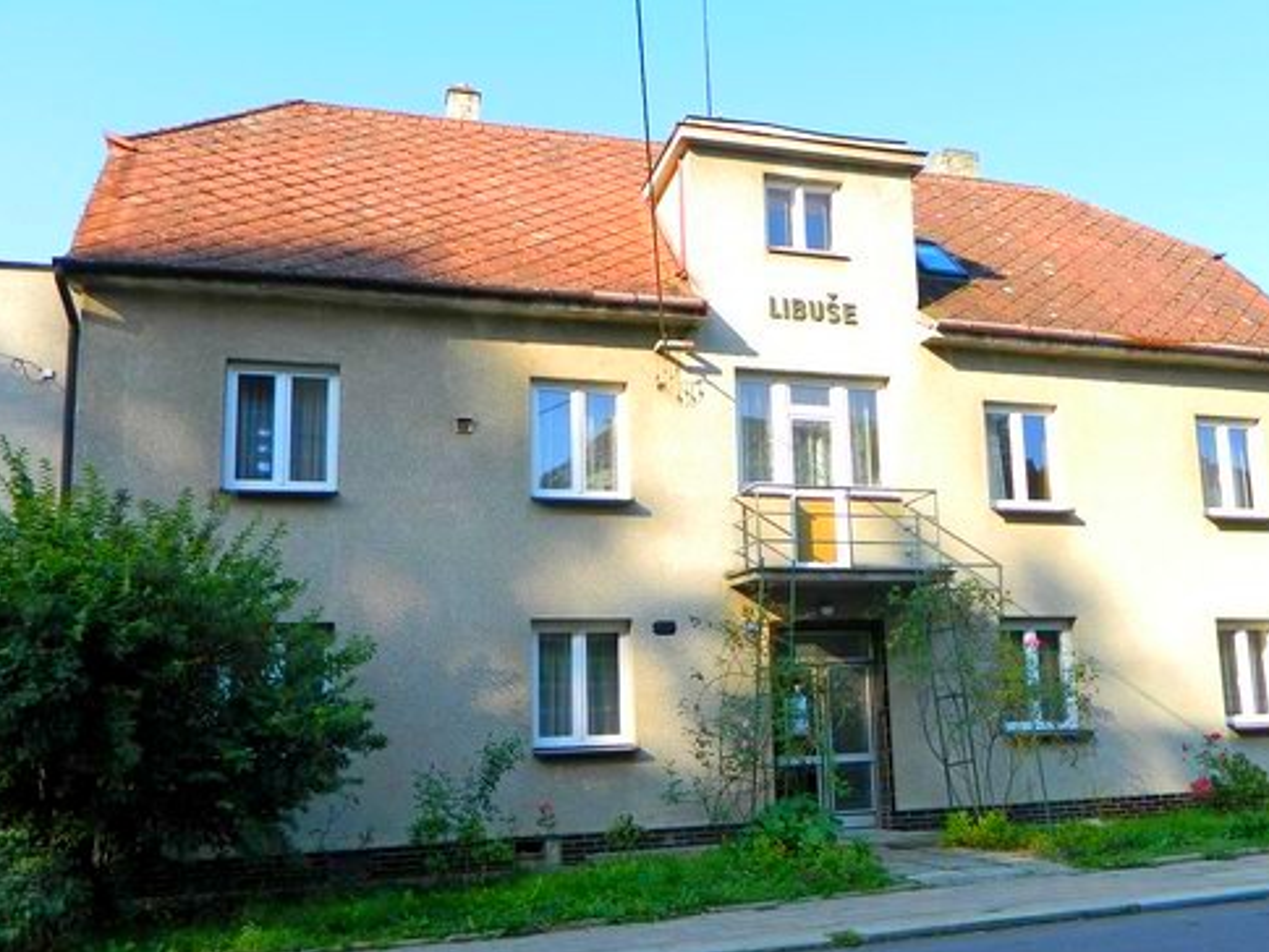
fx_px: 1210
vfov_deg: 42.9
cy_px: 539
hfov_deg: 54.9
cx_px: 764
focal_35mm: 33
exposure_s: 1/320
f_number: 3.1
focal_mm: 4.5
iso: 80
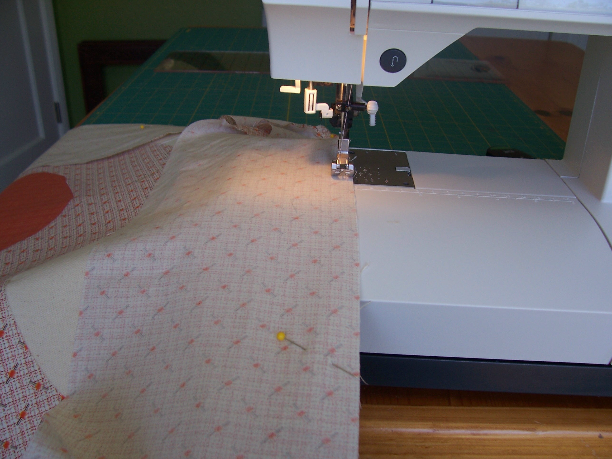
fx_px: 601
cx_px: 306
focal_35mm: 34
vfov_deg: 41.8
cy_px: 230
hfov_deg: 54.0
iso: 80
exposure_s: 1/125
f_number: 2.7
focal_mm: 5.6
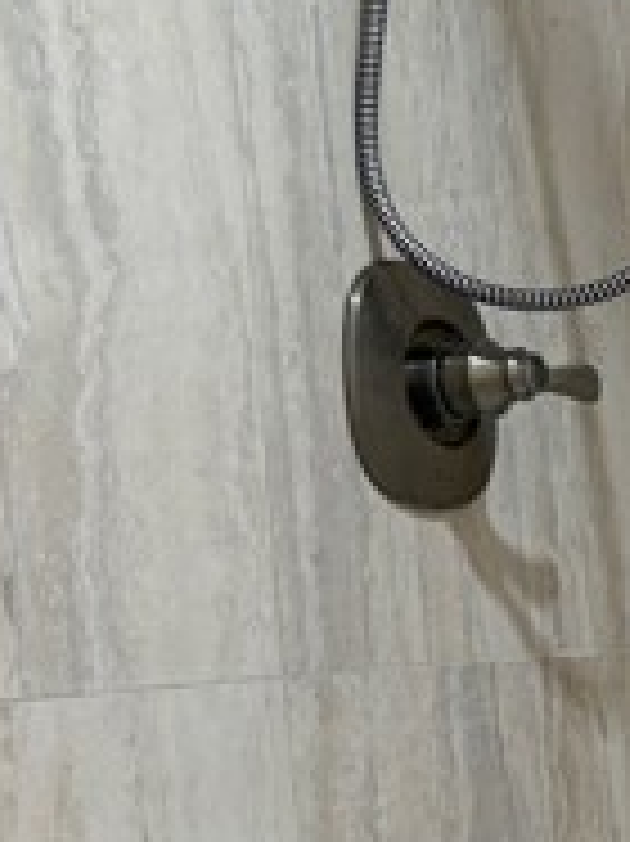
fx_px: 2162
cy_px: 590
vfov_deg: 21.9
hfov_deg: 14.7
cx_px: 1112
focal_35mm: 89
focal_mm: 5.96
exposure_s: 1/60
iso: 160
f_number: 1.6
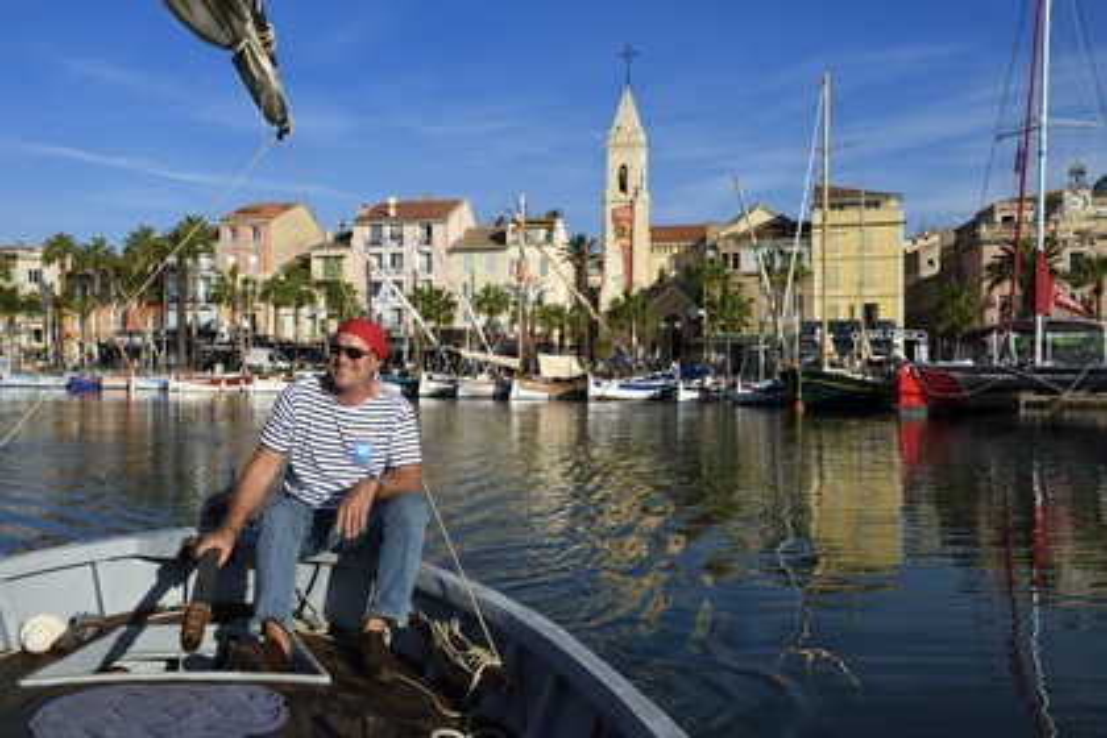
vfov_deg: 41.1
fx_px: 984
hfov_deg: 58.7
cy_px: 369
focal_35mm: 32
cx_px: 554
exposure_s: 1/200
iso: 200
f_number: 16
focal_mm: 32
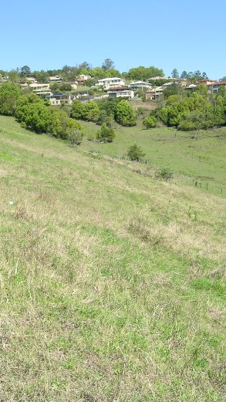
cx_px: 114
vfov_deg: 49.4
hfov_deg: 29.0
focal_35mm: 41
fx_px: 437
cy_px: 202
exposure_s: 1/216
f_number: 5.6
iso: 50
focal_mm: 5.8
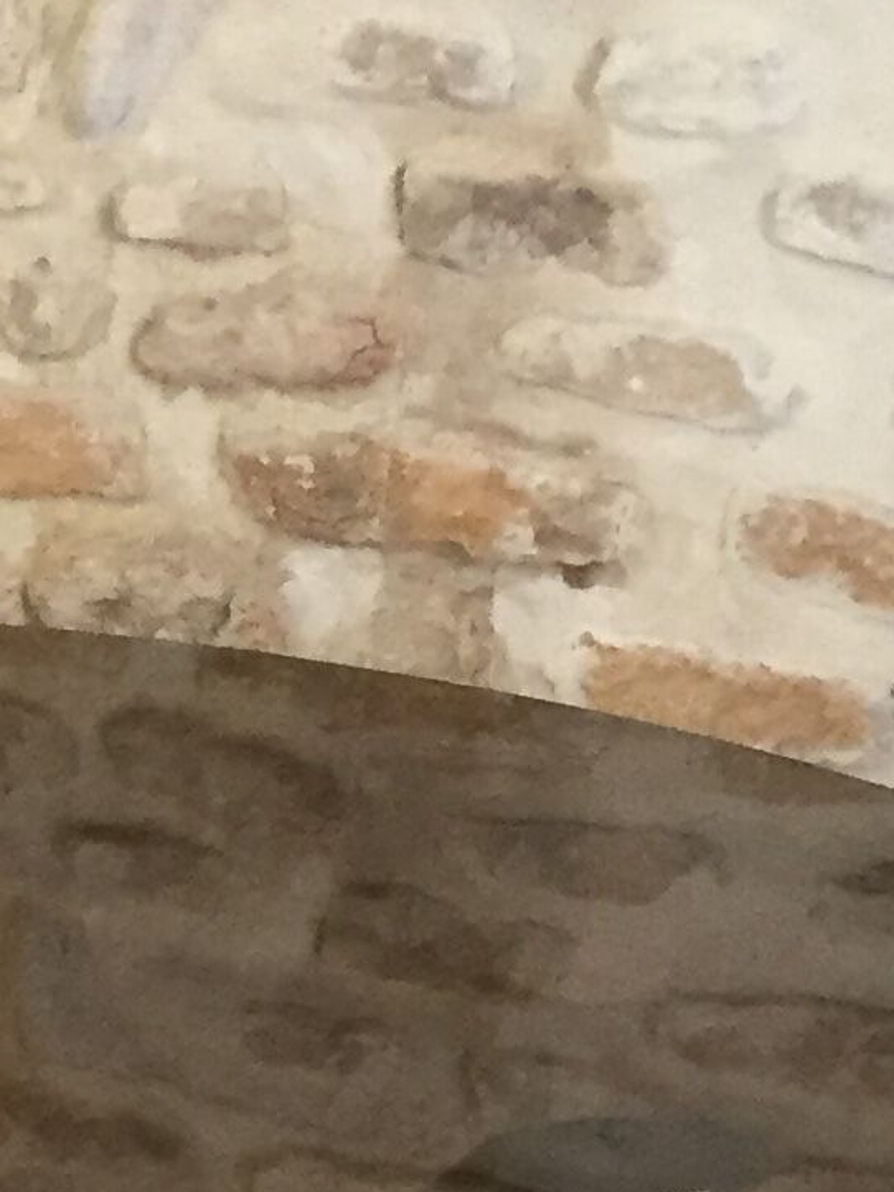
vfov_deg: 13.7
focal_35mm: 131
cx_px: -581
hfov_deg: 10.8
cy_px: 2018
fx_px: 4512
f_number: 2.2
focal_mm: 4.15
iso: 200
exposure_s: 1/33
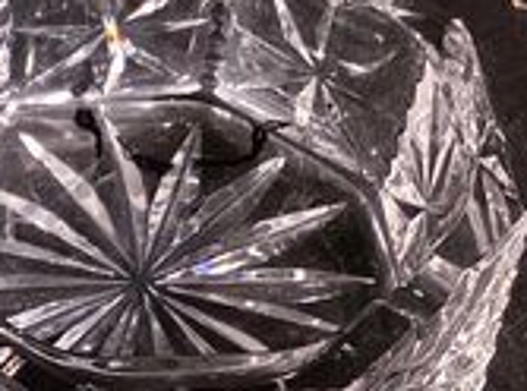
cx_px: 133
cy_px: 191
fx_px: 971
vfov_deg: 22.8
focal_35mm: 64
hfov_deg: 29.9
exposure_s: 1/60
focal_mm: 3.3
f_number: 2.4
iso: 250
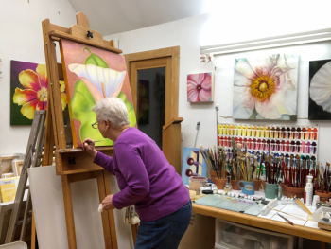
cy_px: 124
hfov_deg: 56.8
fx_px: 306
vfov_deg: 44.2
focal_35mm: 32
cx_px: 166
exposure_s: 1/60
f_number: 2.2
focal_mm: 2.87
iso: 125
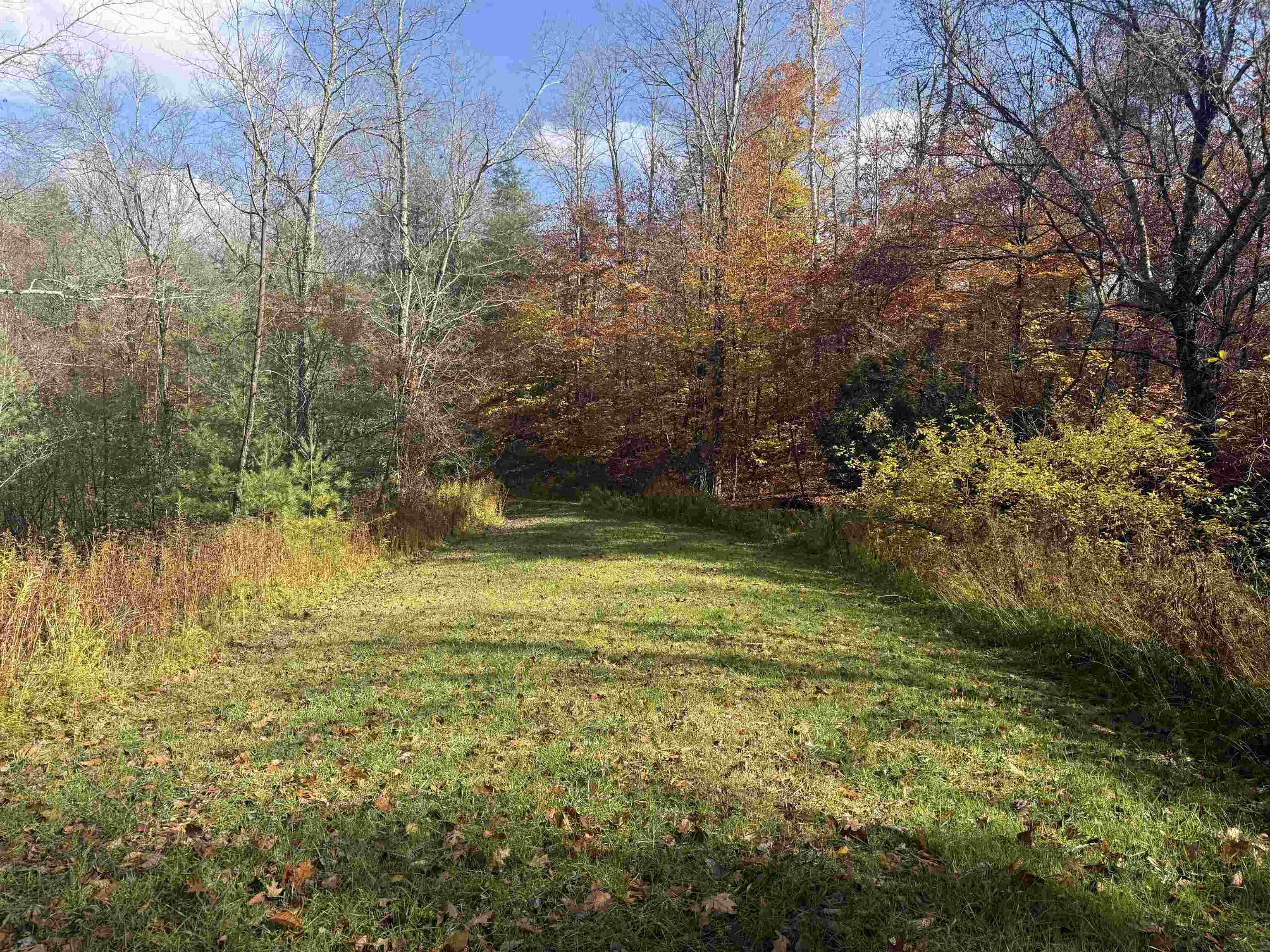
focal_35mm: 24
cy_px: 476
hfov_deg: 71.6
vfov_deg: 56.8
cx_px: 635
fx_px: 881
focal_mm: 6.76
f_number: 1.78
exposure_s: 1/1410
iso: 80
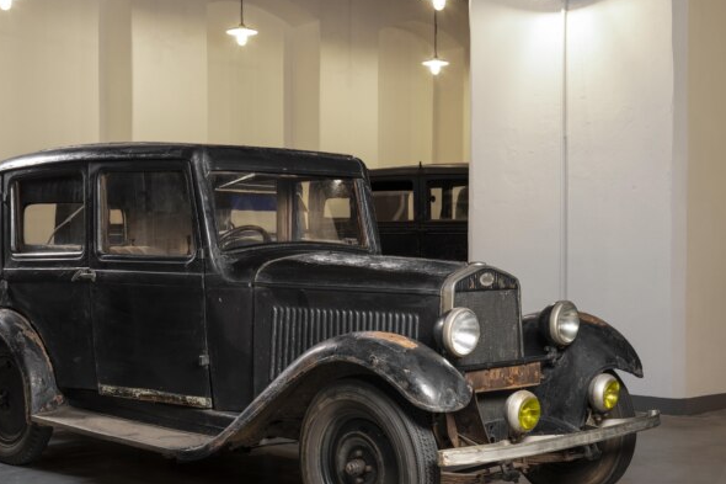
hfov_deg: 35.6
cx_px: 337
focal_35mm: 56
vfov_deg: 24.2
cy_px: 268
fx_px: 1129
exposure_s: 2
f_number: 9
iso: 100
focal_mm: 43
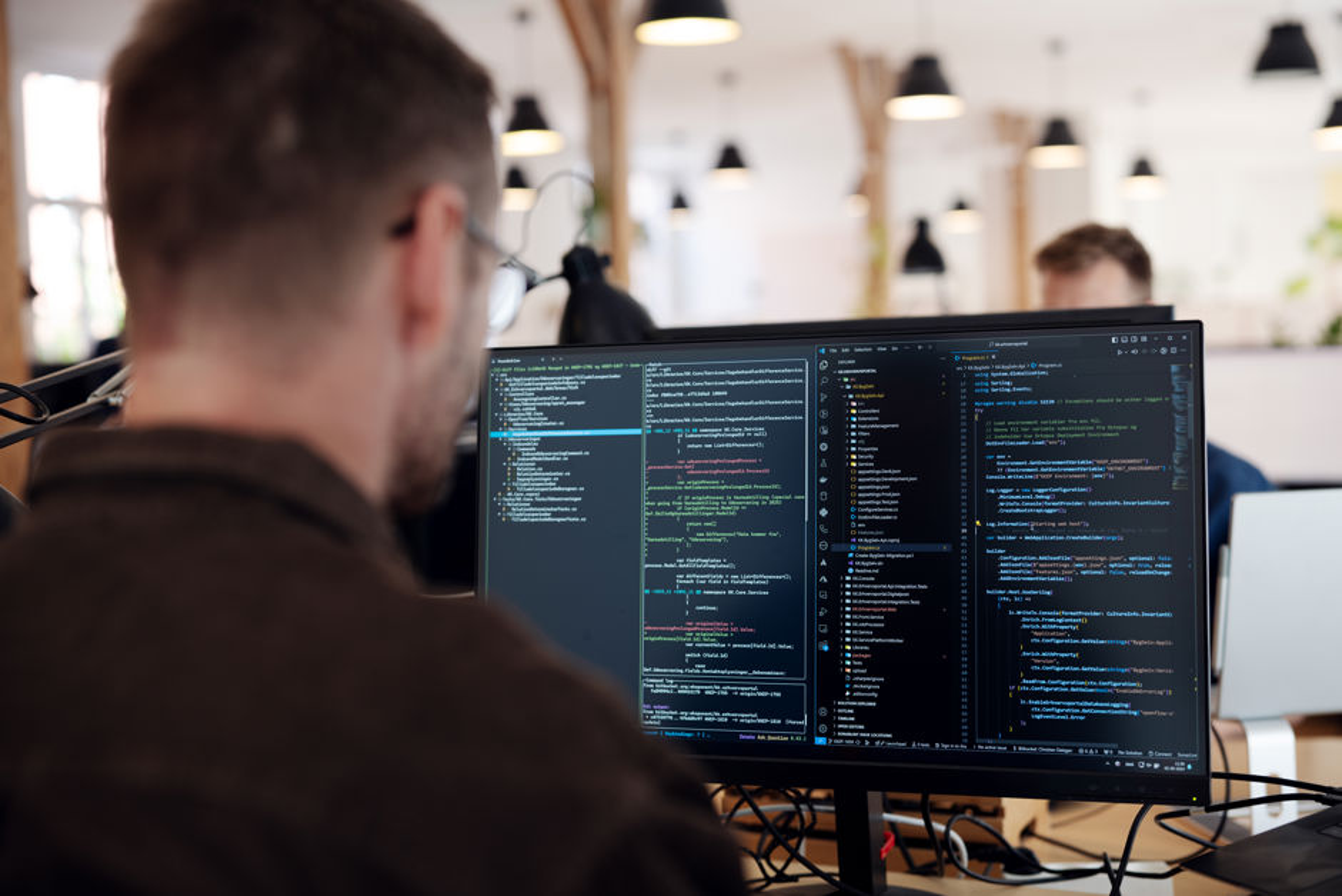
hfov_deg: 39.6
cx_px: 671
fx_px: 1864
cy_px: 448
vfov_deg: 27.0
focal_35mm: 50
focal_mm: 50
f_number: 2.2
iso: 320
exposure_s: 1/125
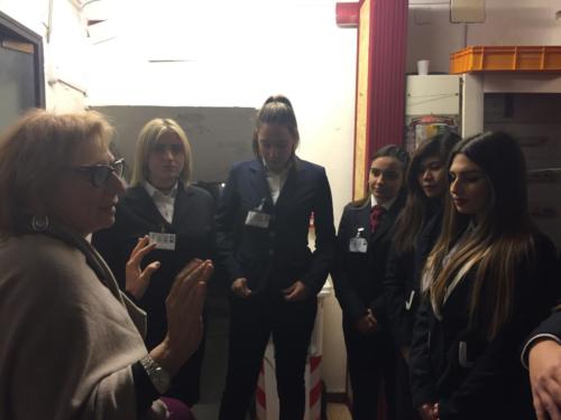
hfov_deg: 61.7
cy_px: 210
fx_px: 470
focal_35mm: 29
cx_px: 280
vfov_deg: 48.2
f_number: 2.2
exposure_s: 1/33
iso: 160
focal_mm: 4.15
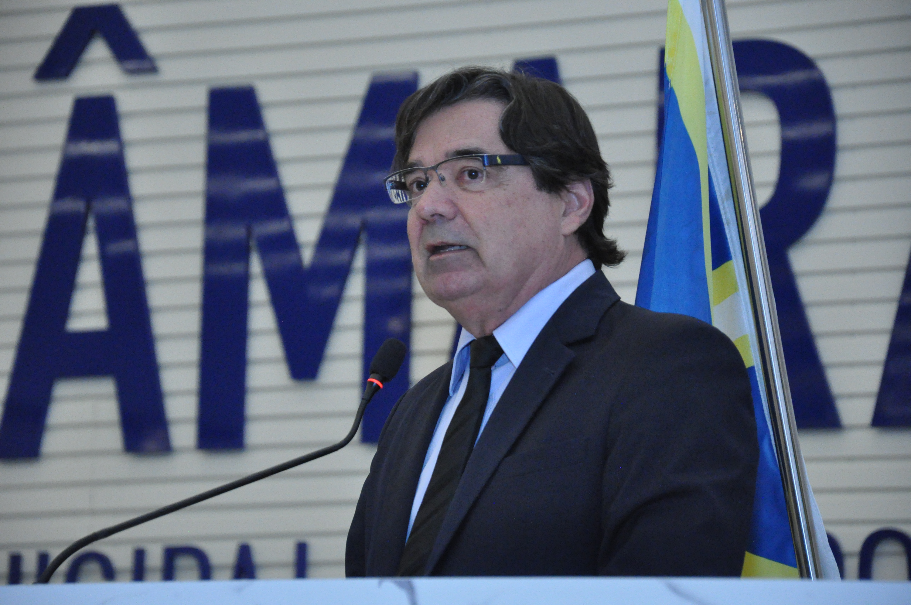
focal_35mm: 158
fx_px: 3981
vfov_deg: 8.7
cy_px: 302
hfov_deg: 13.1
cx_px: 456
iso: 3200
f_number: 5.6
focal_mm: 105
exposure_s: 1/160
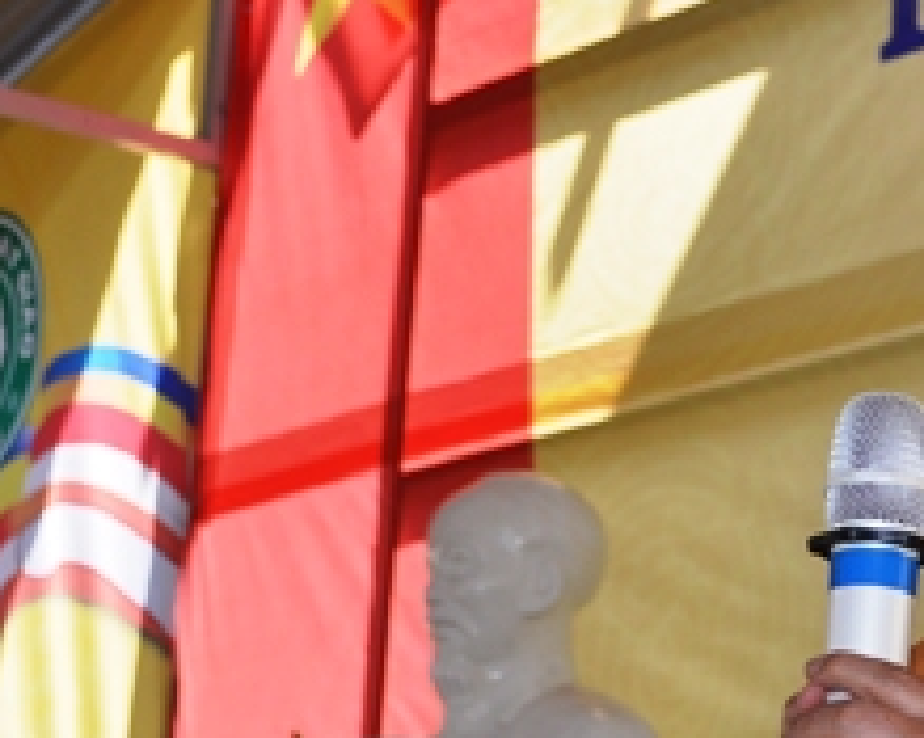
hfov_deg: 12.9
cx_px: 937
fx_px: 4046
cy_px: 599
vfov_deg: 10.4
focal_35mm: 148
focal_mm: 36
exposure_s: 1/125
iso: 220
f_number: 5
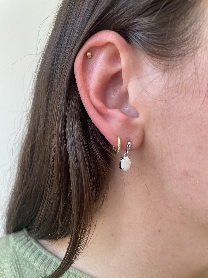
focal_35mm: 26
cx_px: 104
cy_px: 139
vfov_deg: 67.3
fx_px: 208
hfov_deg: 53.1
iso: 80
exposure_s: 1/120
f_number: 1.6
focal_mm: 4.2
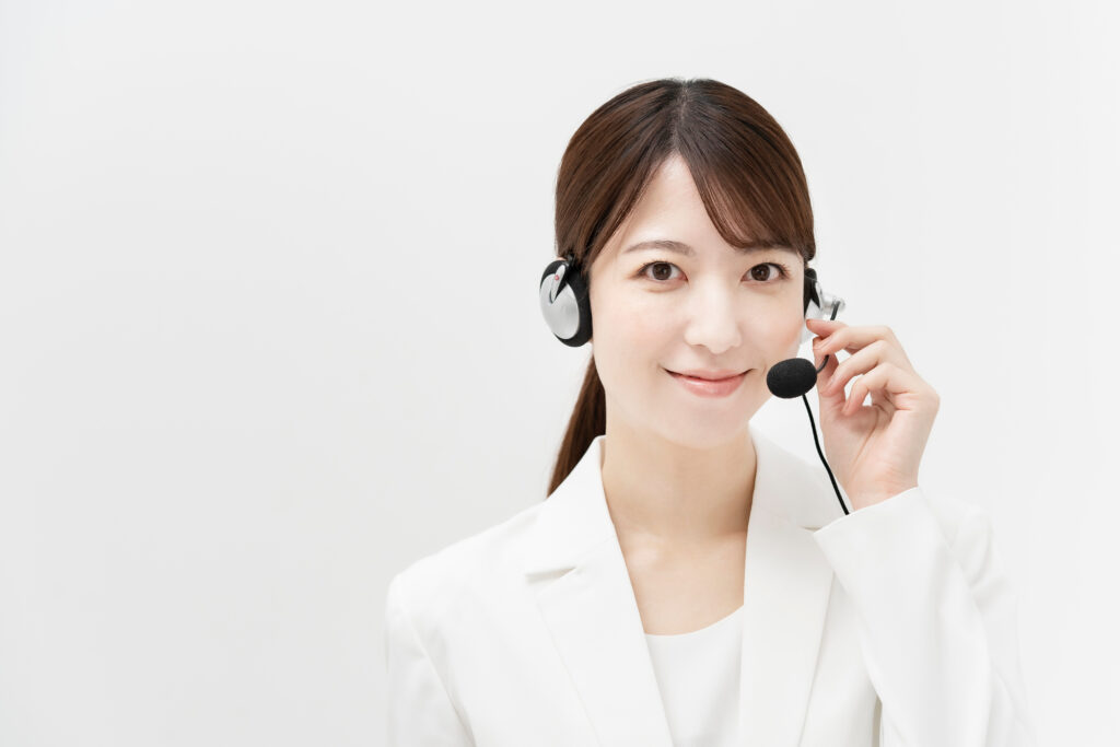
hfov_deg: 23.9
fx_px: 2645
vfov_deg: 16.1
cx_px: 560
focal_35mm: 85
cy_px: 374
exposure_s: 1/125
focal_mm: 85
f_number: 3.5
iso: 400
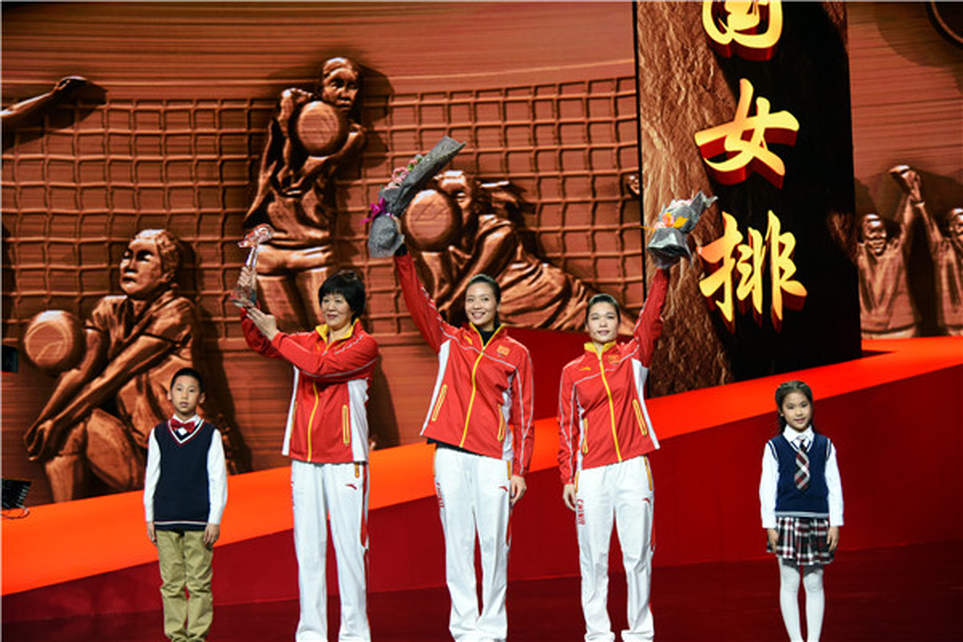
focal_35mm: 58
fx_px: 1551
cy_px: 321
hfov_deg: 34.5
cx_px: 482
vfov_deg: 23.4
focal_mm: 58
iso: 900
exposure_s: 1/125
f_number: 4
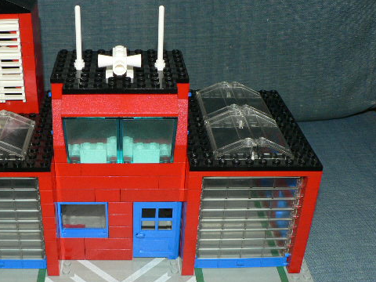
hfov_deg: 39.2
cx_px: 128
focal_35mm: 48
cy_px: 161
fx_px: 521
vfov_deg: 30.2
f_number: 2.8
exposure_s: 1/60
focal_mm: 6
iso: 100
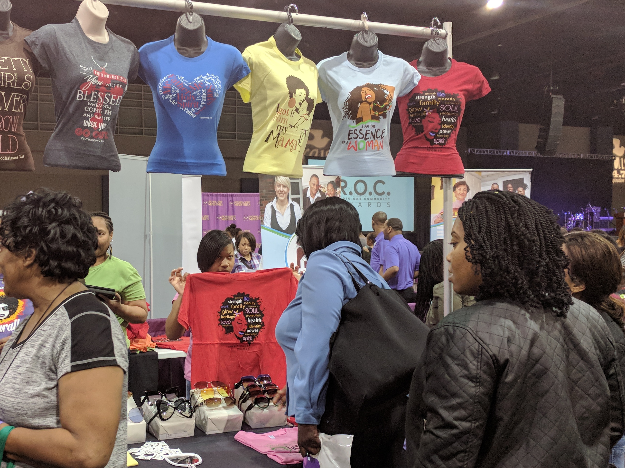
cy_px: 261
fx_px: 740
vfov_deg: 35.1
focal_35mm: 41
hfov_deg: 44.8
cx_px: 190
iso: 387
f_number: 2
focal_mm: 4.67
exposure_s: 1/120
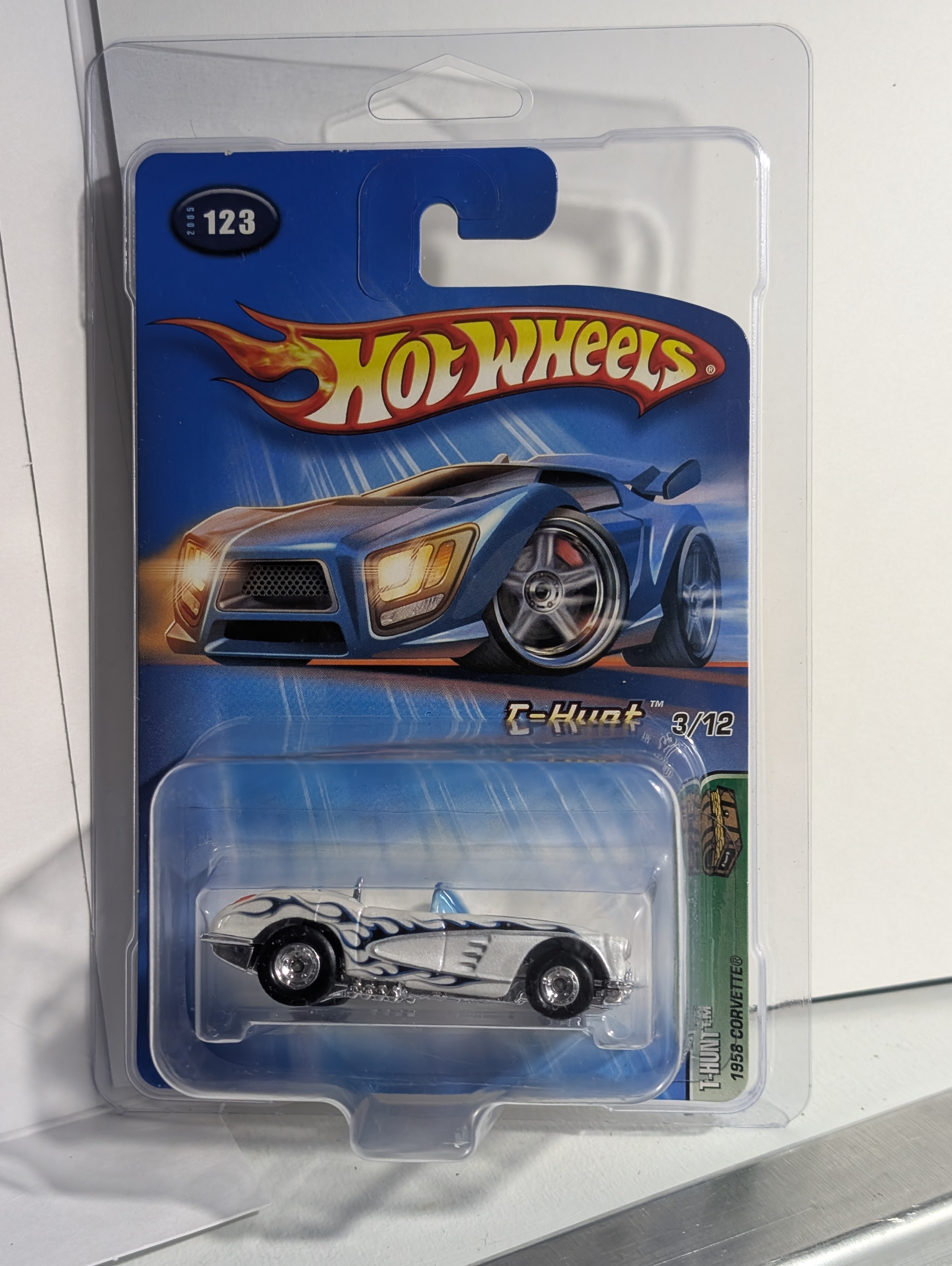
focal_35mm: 49
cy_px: 633
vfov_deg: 38.9
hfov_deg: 29.7
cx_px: 476
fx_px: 1792
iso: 125
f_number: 1.68
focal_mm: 6.9
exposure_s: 1/41.1
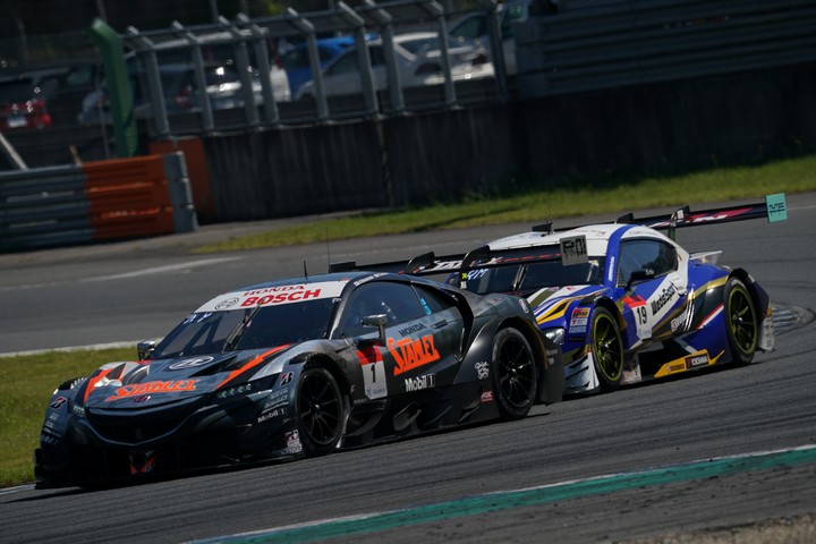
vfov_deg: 2.5
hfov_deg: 3.7
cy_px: 272
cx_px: 408
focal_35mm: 559
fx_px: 12670
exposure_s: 1/1000
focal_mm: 559
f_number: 9
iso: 200
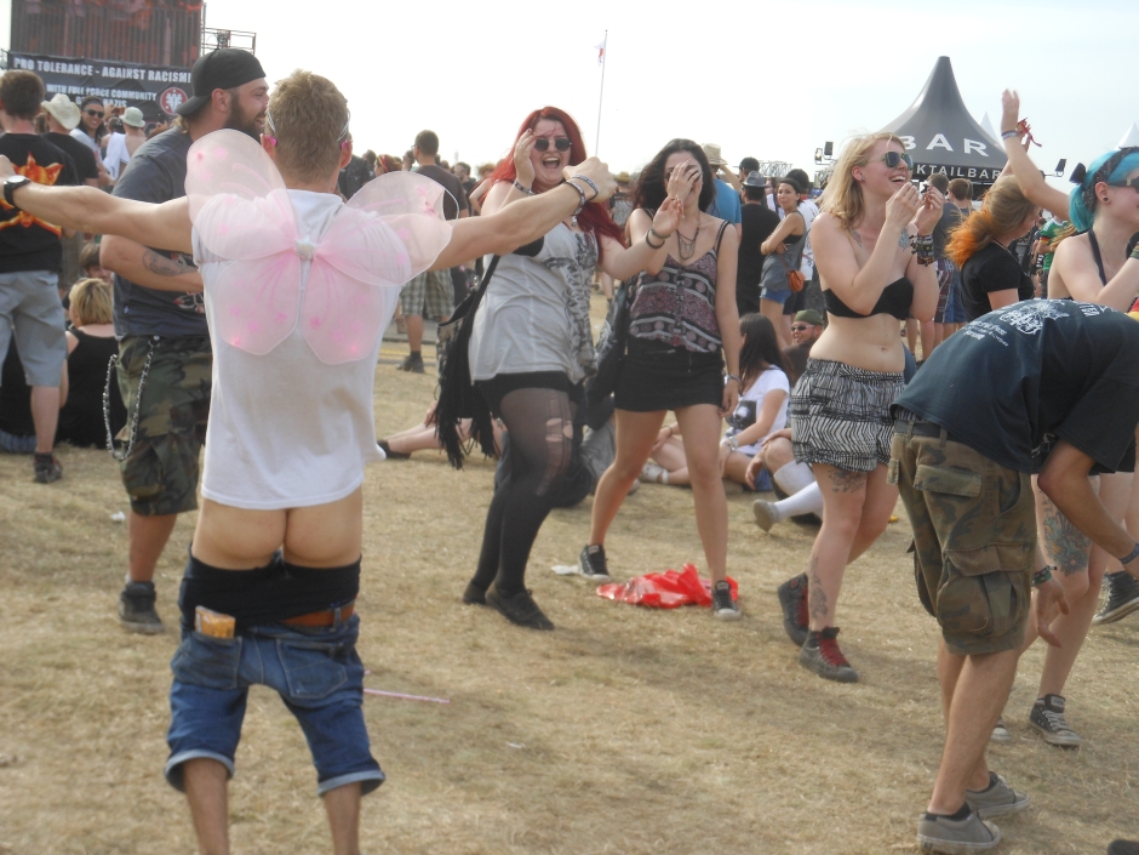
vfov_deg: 22.3
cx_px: 570
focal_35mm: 66
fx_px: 2172
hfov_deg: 29.4
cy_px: 428
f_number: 4.3
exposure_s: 1/320
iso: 80
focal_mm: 11.7
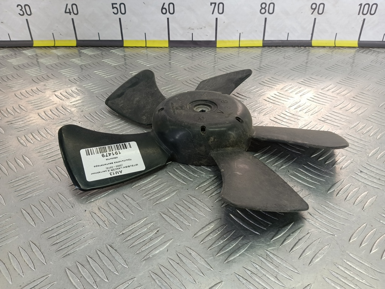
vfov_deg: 51.4
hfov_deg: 65.3
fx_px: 300
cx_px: 192
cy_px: 144
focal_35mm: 27
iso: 91
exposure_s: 1/50
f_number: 1.6
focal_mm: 4.11
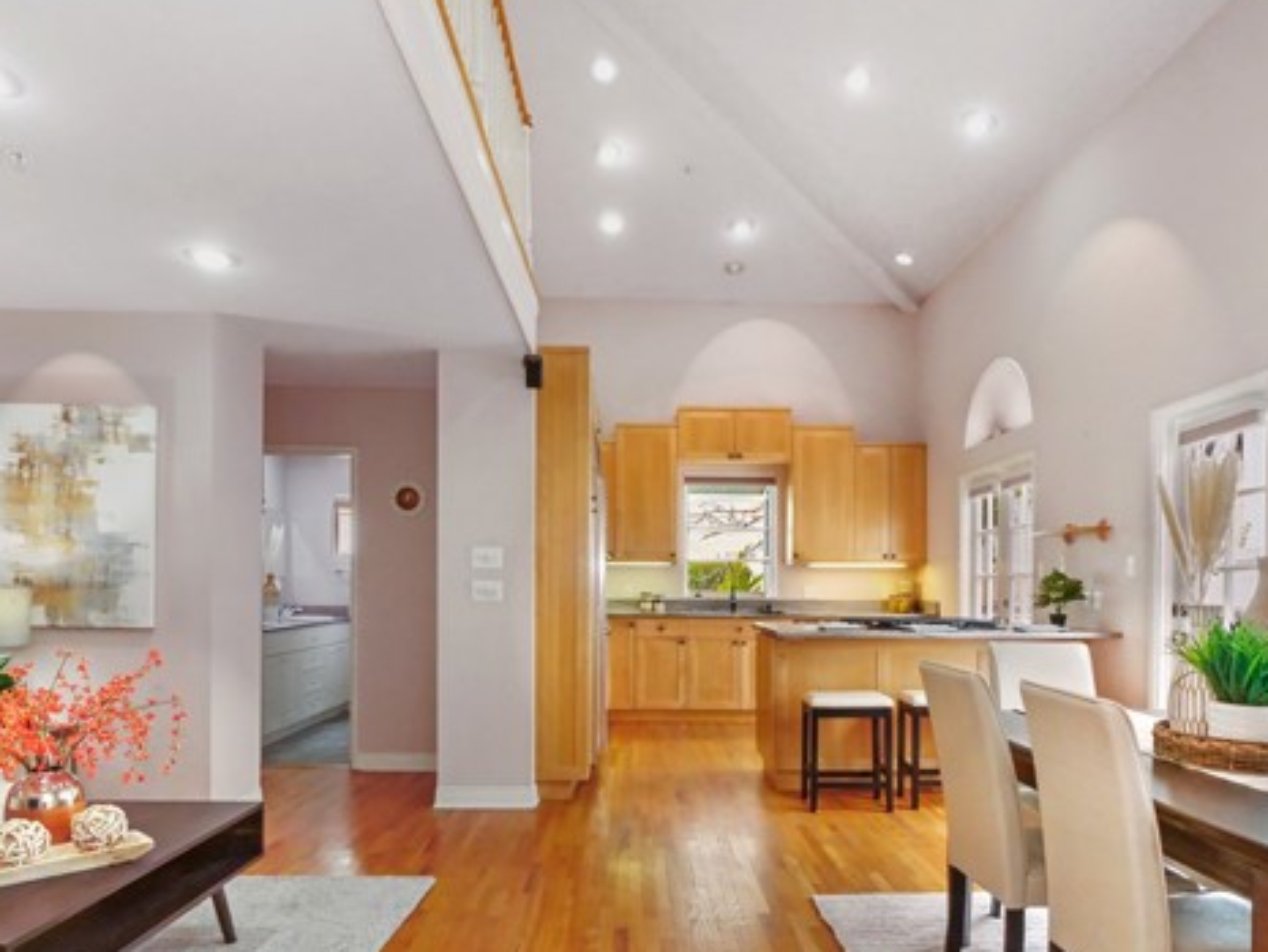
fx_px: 806
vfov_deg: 60.0
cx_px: 674
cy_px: 616
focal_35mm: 22
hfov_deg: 76.3
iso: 3200
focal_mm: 8
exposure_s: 1/60
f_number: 8
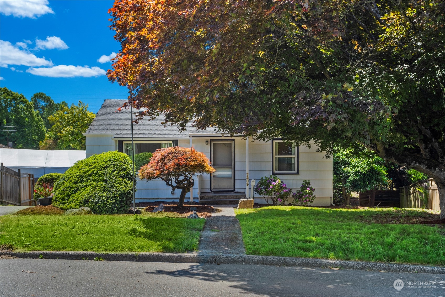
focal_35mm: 40
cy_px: 148
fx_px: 494
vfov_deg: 33.4
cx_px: 222
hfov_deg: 48.5
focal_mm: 40
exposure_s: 1/160
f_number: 9
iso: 640
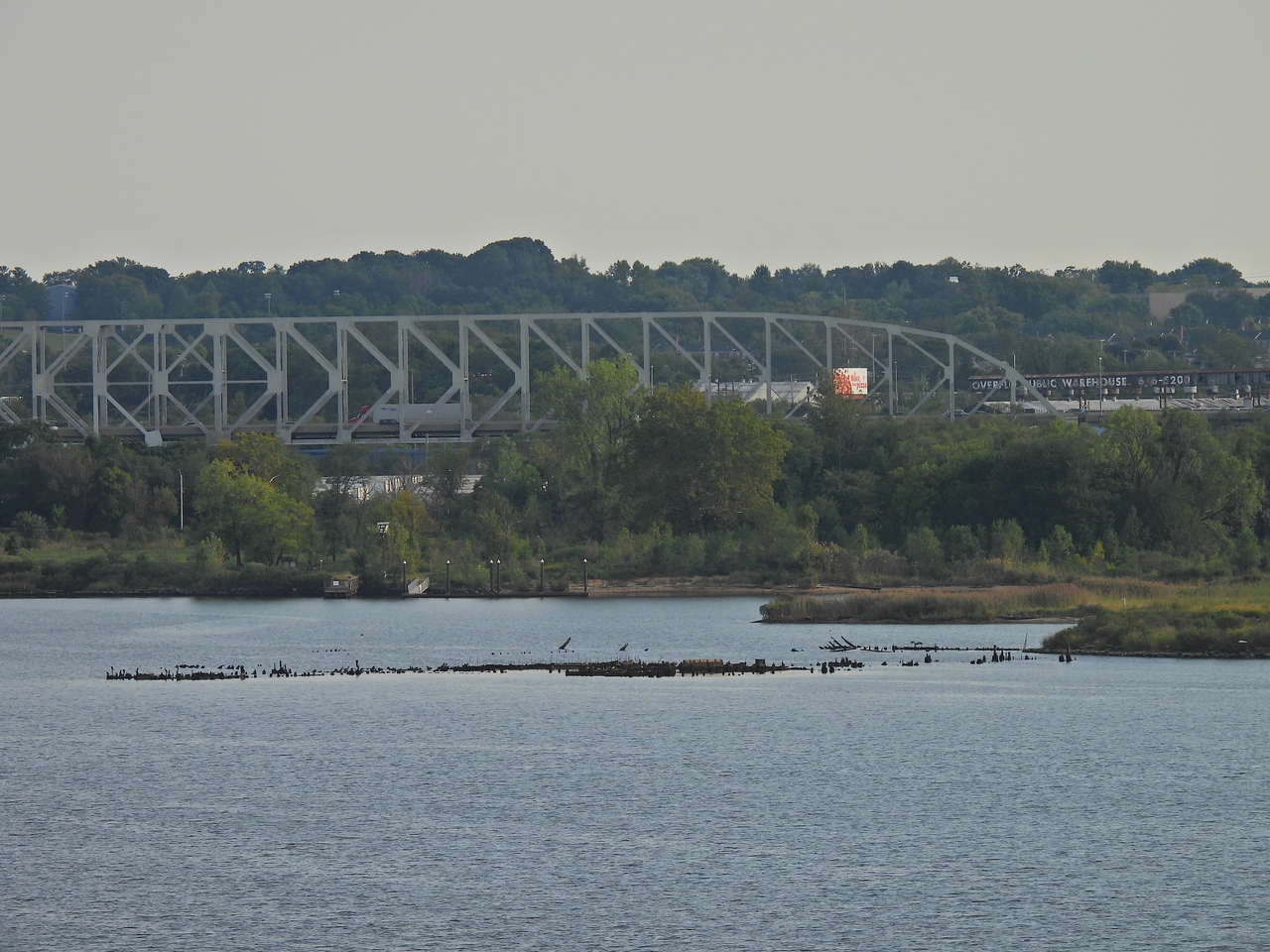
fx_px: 12841
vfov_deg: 4.2
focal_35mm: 350
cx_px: 635
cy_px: 476
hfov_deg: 5.7
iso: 100
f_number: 5
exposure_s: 1/640
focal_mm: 62.5
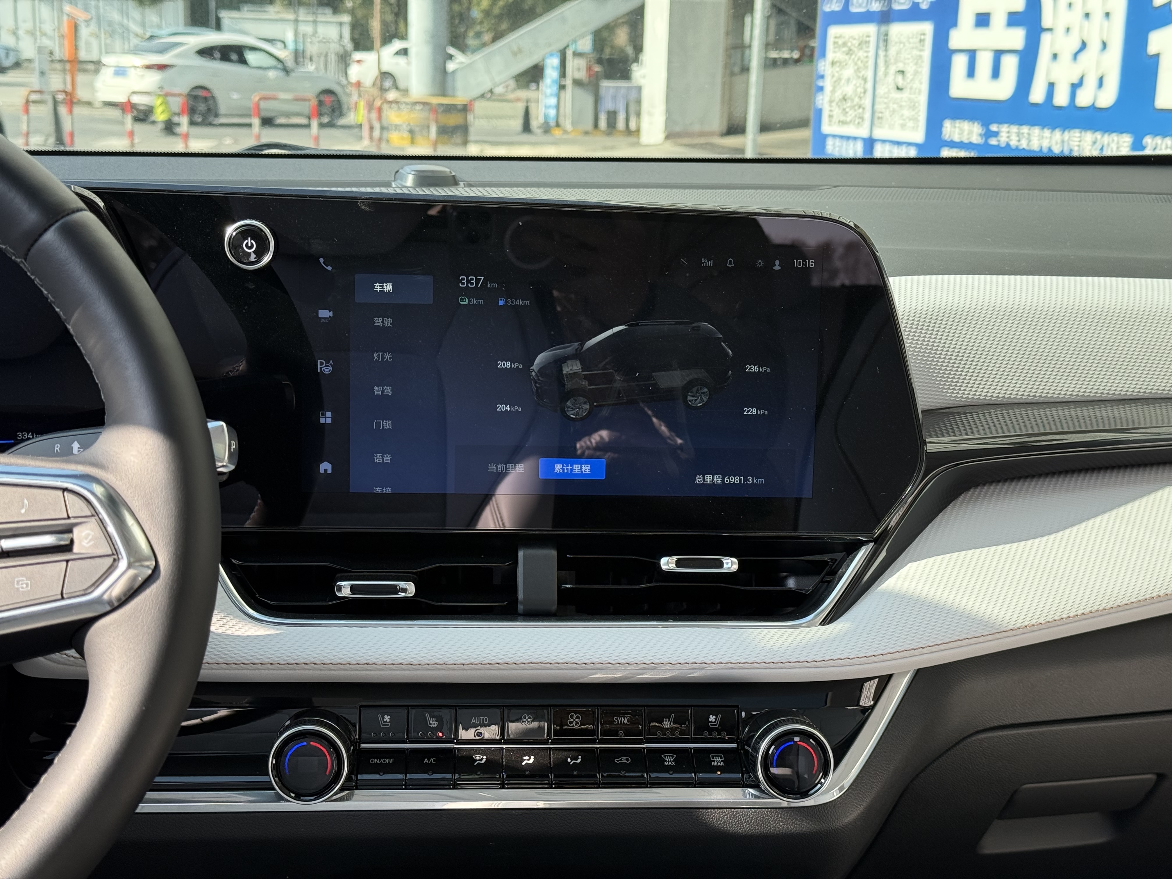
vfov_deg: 30.3
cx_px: 586
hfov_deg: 39.7
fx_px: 1625
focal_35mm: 48
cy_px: 440
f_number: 1.78
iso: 80
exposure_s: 1/693
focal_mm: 6.76
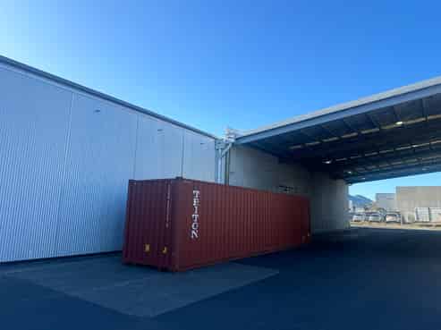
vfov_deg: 56.8
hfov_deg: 71.6
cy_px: 165
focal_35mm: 24
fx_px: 306
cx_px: 220
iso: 80
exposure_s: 1/2110
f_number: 1.78
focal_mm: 6.86
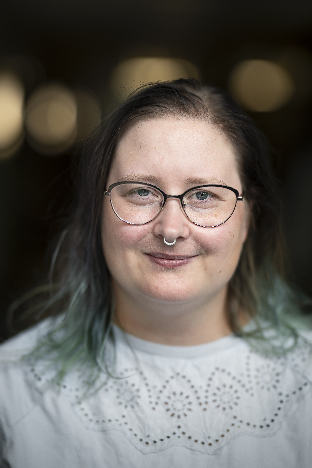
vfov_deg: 23.9
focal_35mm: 85
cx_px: 156
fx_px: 1105
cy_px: 234
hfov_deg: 16.1
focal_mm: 85
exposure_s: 1/160
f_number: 1.6
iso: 32
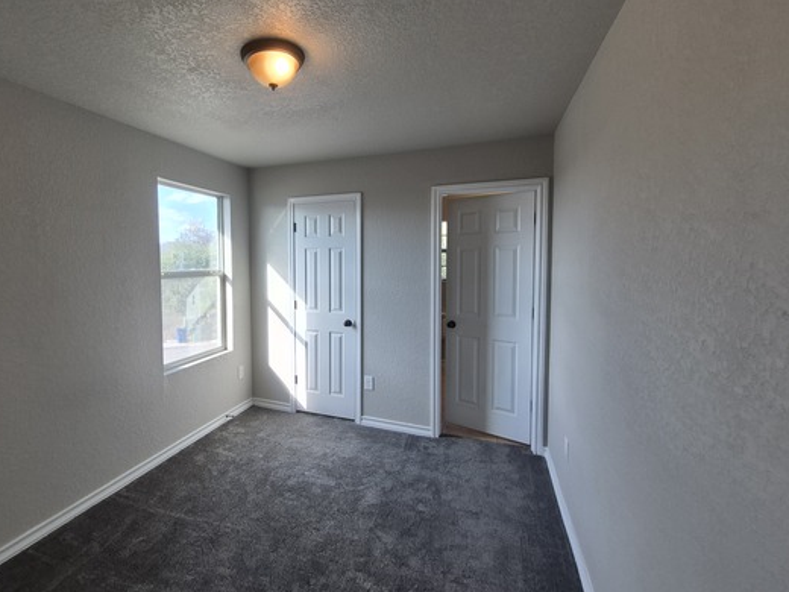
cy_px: 276
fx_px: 365
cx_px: 319
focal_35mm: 16
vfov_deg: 78.0
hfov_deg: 93.4
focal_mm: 1.74
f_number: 2.2
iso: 64
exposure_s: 1/120
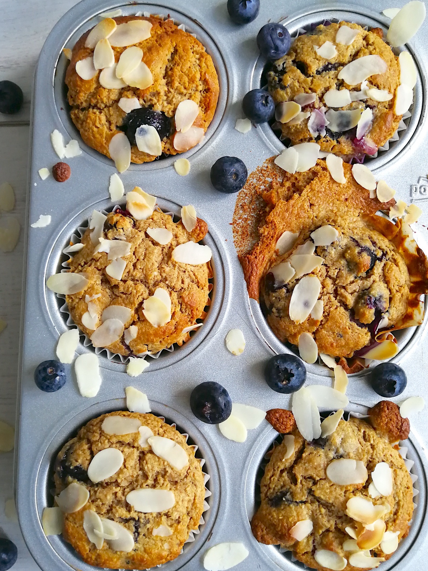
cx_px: 220
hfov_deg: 44.2
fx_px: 528
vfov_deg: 56.8
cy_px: 293
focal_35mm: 32
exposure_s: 1/50
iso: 125
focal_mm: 3.95
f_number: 1.8
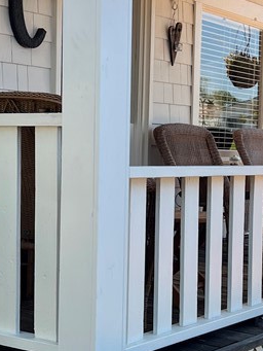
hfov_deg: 18.9
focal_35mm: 78
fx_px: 790
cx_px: 139
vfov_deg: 25.0
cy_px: 197
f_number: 1.5
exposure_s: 1/758
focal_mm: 5.7
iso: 50
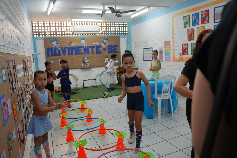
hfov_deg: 70.4
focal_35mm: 26
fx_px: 168
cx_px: 118
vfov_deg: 50.4
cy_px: 79
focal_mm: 17
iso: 400
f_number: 2.8
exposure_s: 1/125
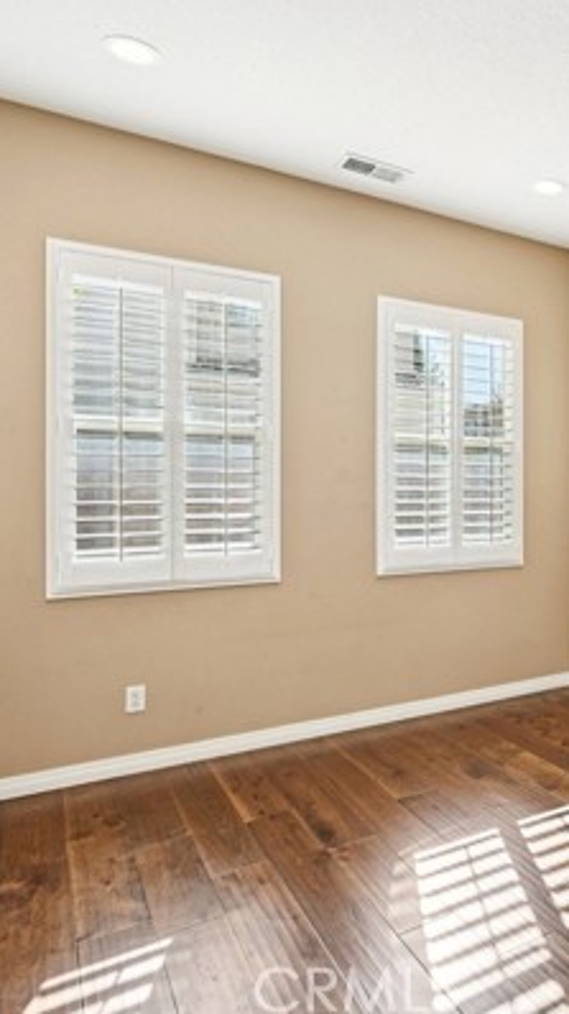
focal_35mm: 27
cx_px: 602
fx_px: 725
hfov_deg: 37.1
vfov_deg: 69.8
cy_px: 483
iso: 400
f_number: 8
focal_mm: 16
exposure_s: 1/60
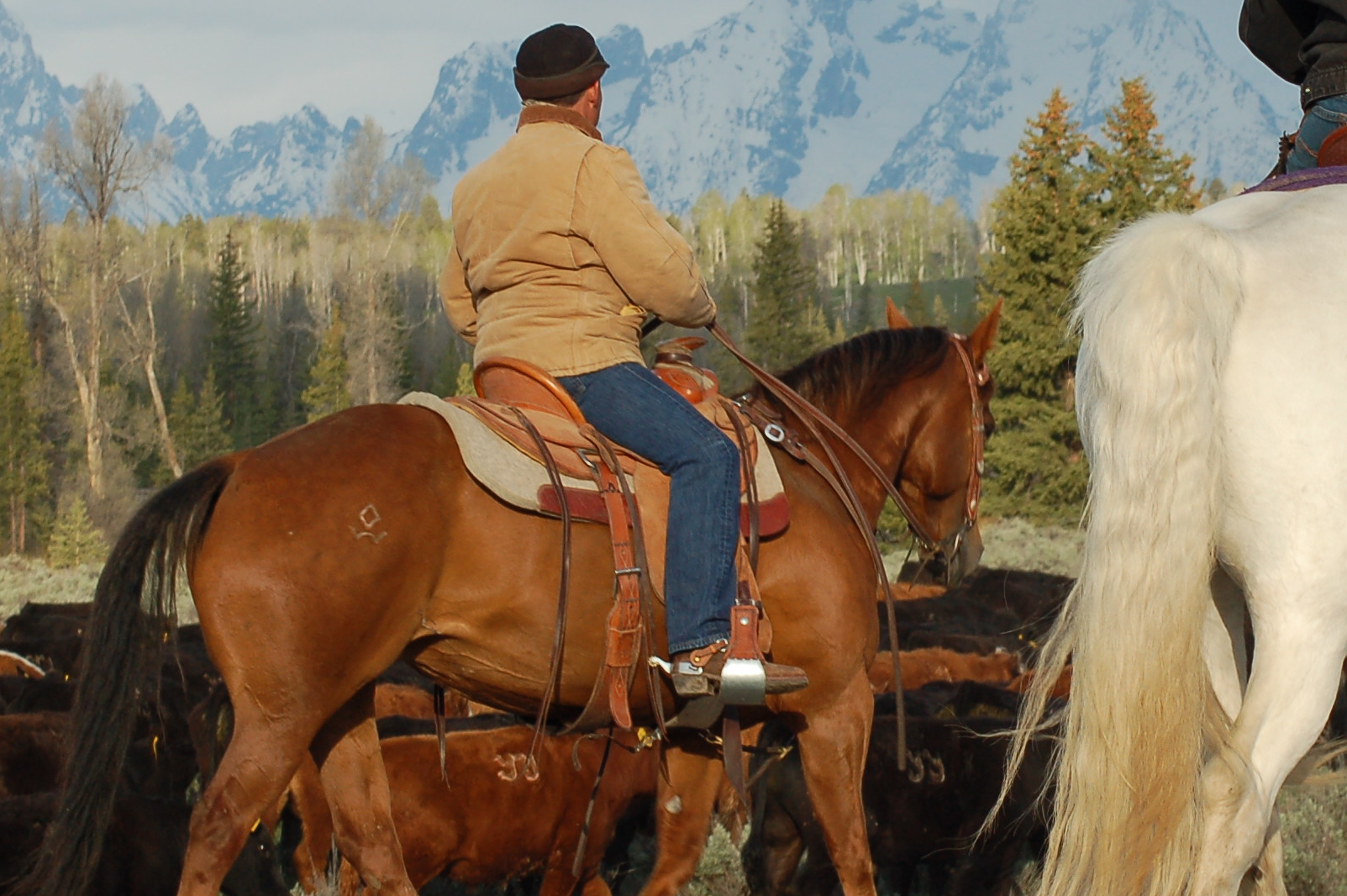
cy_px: 334
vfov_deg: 7.0
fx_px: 7365
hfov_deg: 10.4
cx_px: 930
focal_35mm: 197
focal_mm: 70
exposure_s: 1/250
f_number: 10
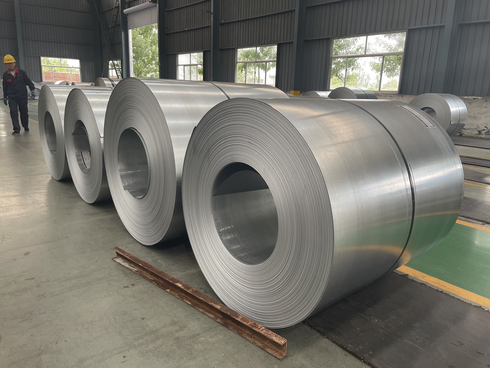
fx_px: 368
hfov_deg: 67.3
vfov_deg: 53.1
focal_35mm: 26
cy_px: 184
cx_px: 245
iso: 100
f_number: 1.6
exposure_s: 1/100
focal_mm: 5.1
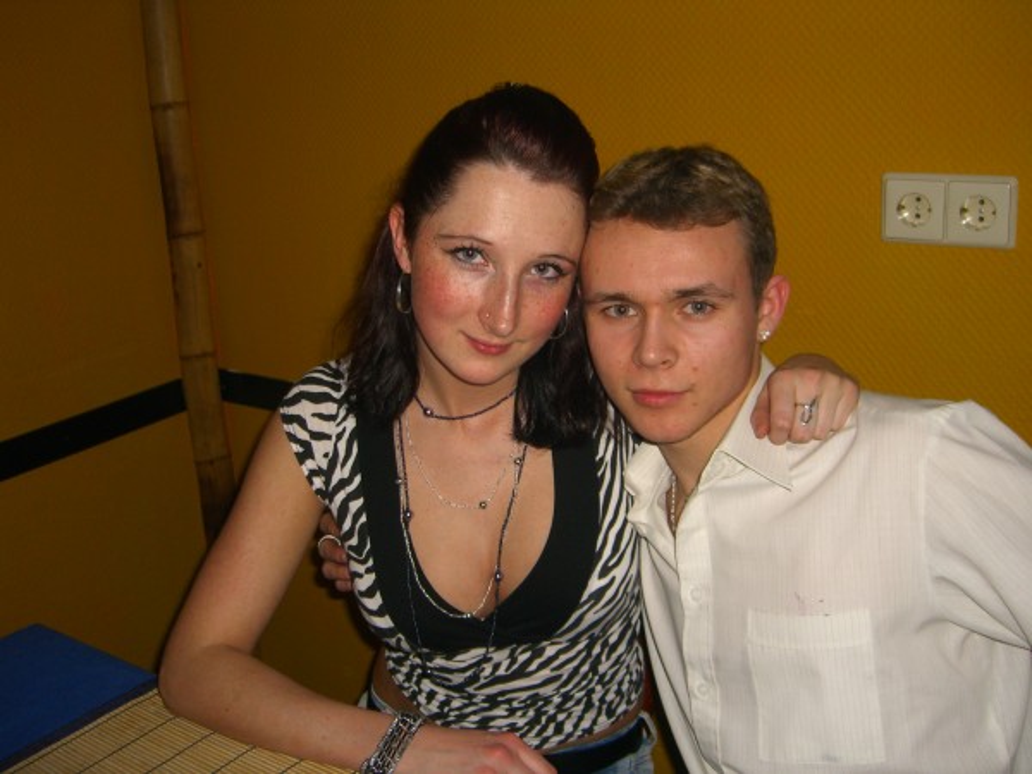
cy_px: 387
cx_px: 516
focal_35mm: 38
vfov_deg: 37.7
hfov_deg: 49.0
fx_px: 1133
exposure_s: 1/60
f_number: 2.8
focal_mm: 7.9
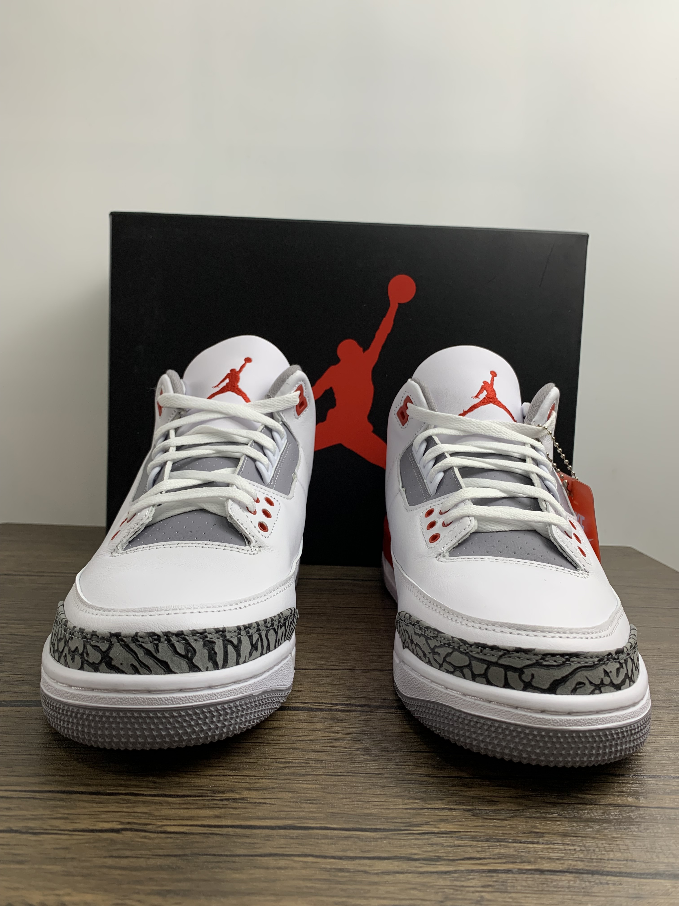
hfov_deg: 53.1
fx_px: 680
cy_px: 453
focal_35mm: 26
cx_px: 340
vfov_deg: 67.3
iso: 40
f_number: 1.8
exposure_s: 1/121
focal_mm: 4.25
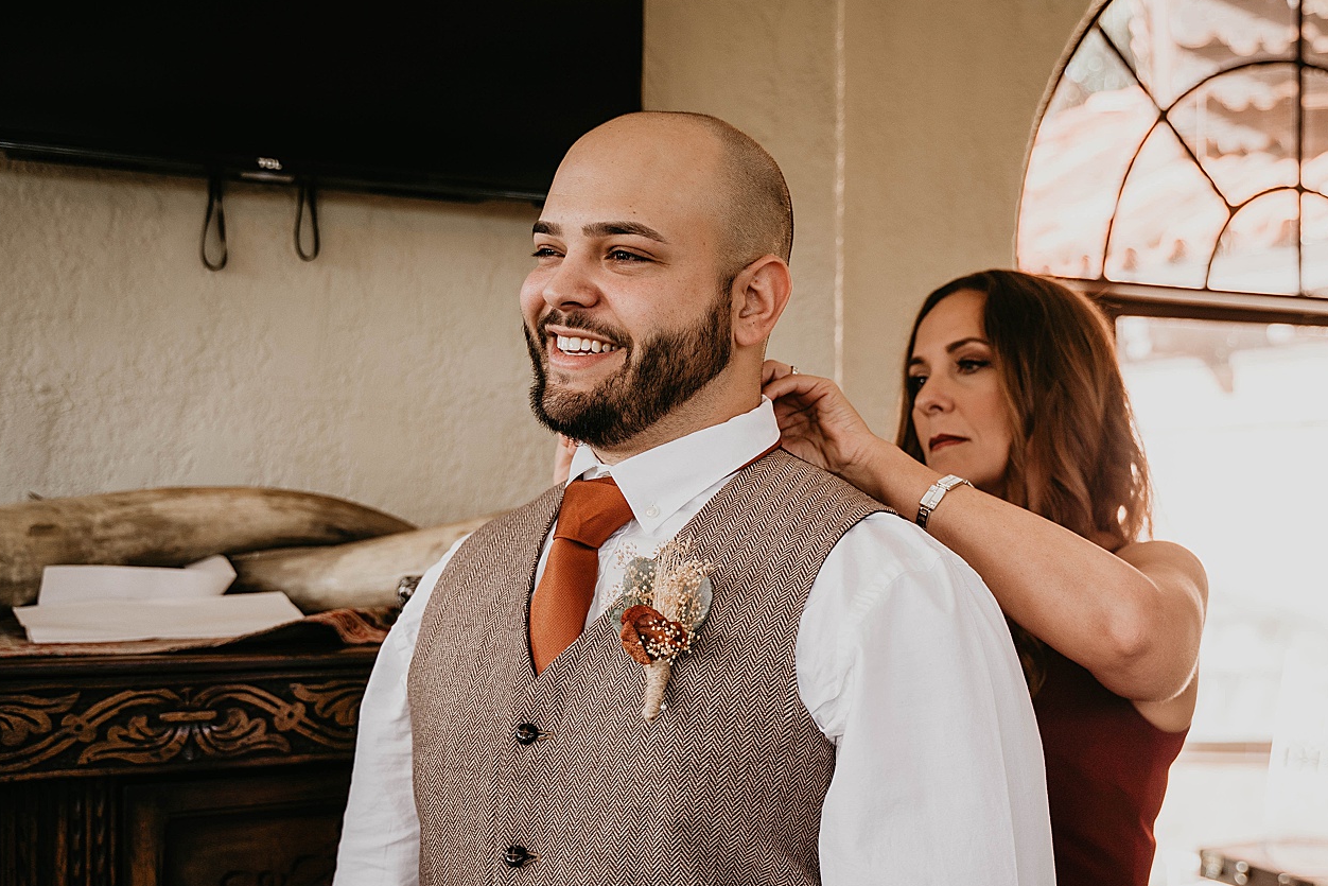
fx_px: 1697
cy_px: 534
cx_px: 816
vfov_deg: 29.2
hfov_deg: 42.5
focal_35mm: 46
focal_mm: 36
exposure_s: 1/250
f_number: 2.8
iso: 200
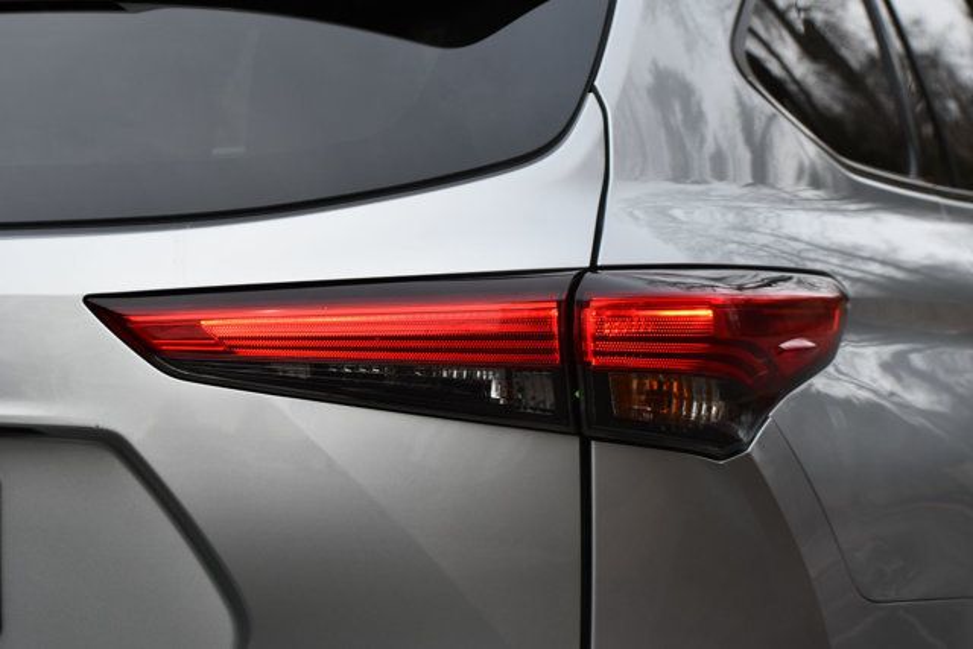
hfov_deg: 19.5
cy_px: 324
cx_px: 486
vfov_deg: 13.0
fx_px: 2838
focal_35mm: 105
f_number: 5.6
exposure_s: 1/250
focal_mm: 70
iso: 200
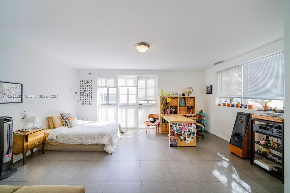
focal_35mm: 12
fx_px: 97
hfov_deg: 112.6
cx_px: 145
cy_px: 96
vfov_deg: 90.0
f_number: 6.7
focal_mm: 12
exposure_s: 1/60
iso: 125
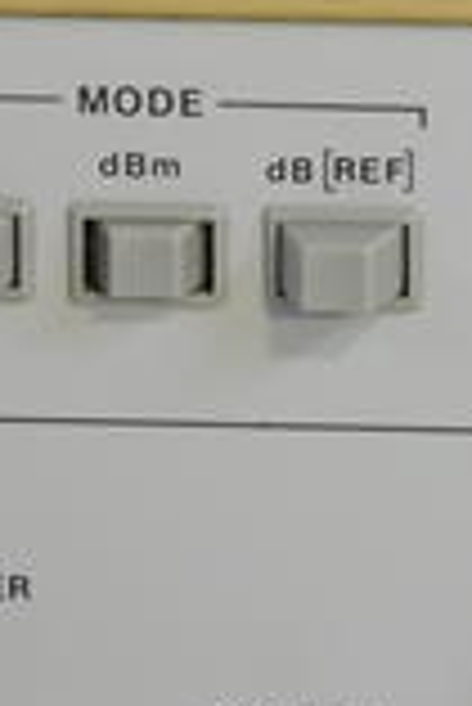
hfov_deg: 1.9
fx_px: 14520
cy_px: 540
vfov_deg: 2.8
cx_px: 288
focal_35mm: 740
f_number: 14
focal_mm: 140
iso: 400
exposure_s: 1/2.5
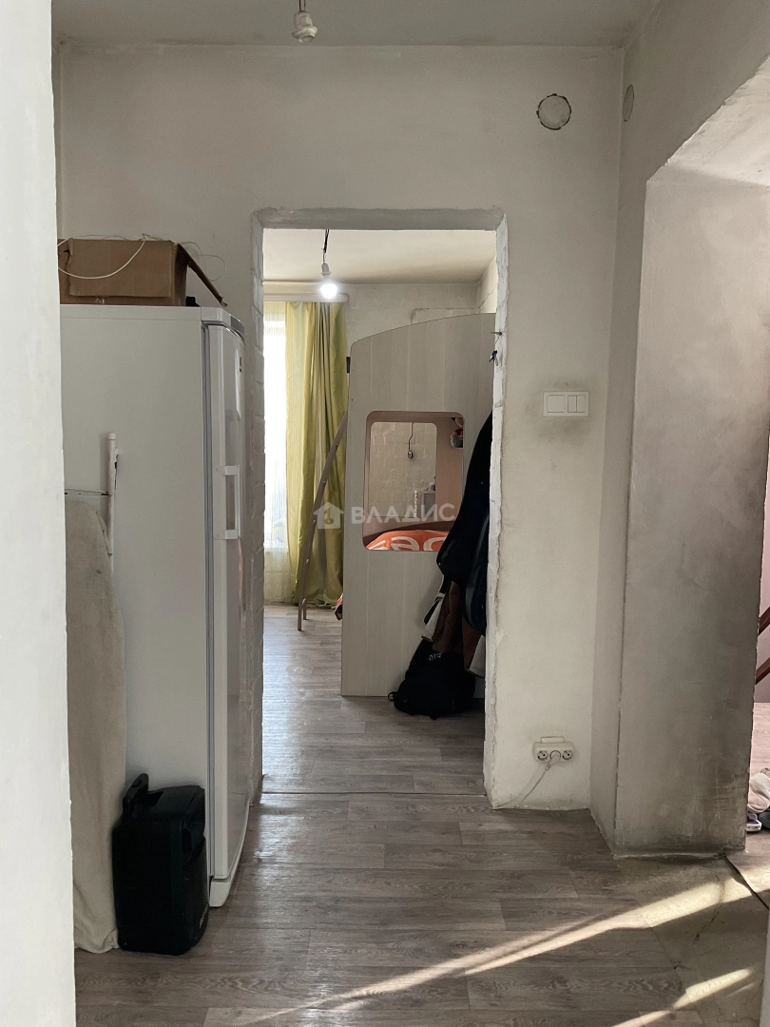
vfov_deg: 61.7
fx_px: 860
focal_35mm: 29
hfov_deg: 48.2
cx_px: 385
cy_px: 514
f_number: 1.8
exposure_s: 1/69
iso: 64
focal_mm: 3
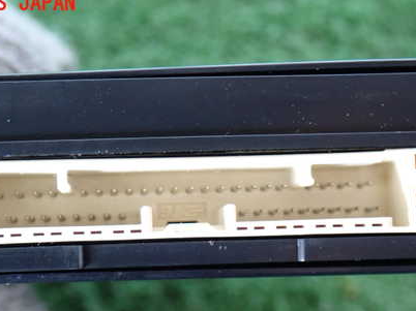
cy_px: 223
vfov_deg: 13.9
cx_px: 198
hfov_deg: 18.6
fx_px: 1273
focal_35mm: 106
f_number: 3.9
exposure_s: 1/20
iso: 800
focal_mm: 12.73
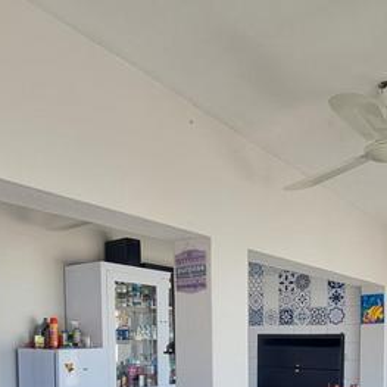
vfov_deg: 42.0
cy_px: 371
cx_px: 199
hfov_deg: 47.2
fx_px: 443
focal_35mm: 35
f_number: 2.2
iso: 80
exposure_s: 1/50
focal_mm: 2.2
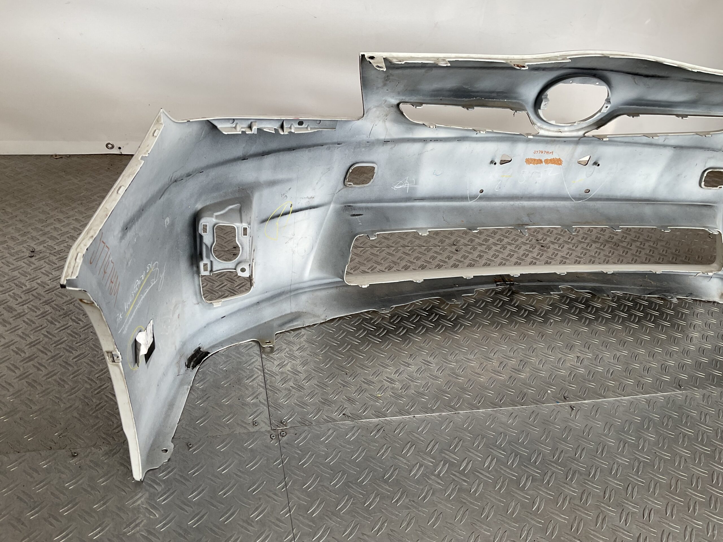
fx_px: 606
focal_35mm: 29
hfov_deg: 61.7
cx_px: 362
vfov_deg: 48.2
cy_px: 271
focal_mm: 3
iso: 16
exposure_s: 1/287
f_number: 1.8
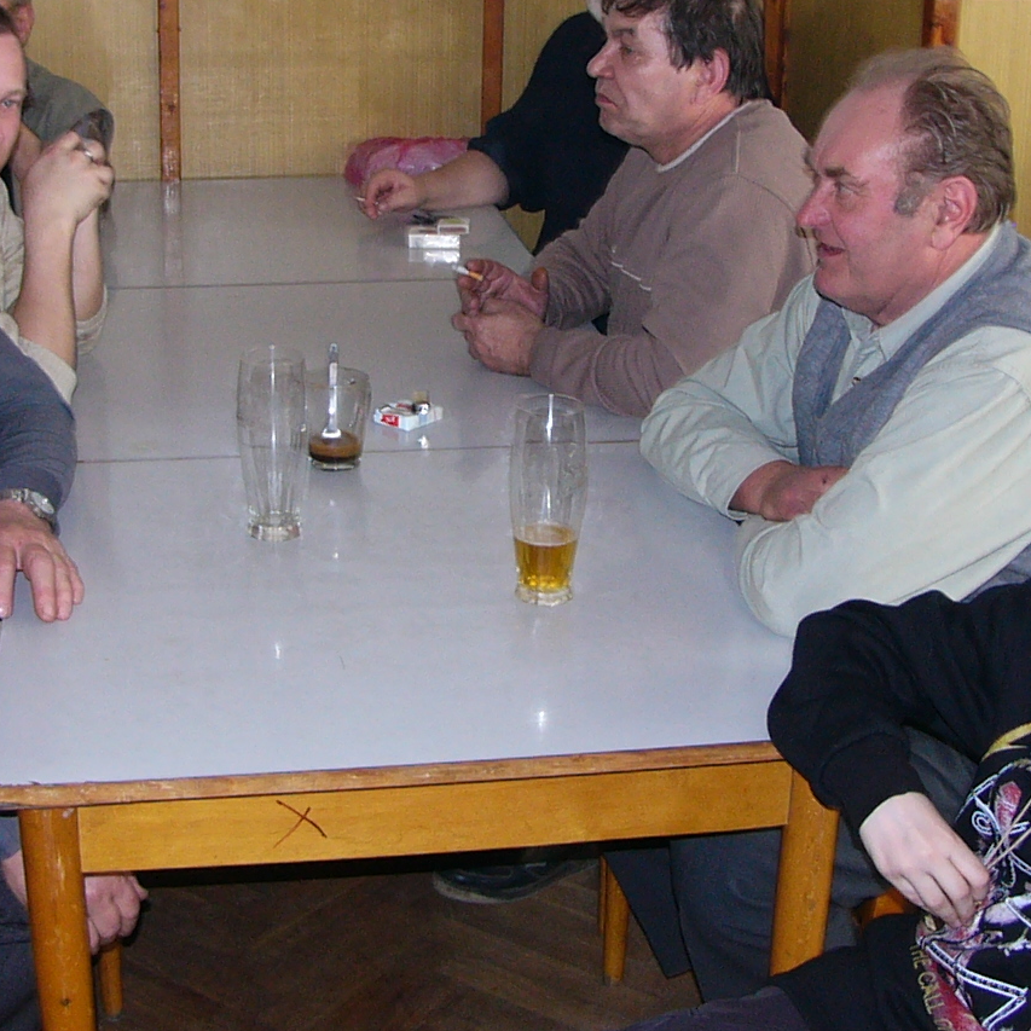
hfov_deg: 29.5
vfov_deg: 29.4
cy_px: 370
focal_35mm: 58
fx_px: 1954
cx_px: 422
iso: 100
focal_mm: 4.6
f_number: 2.8
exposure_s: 1/30
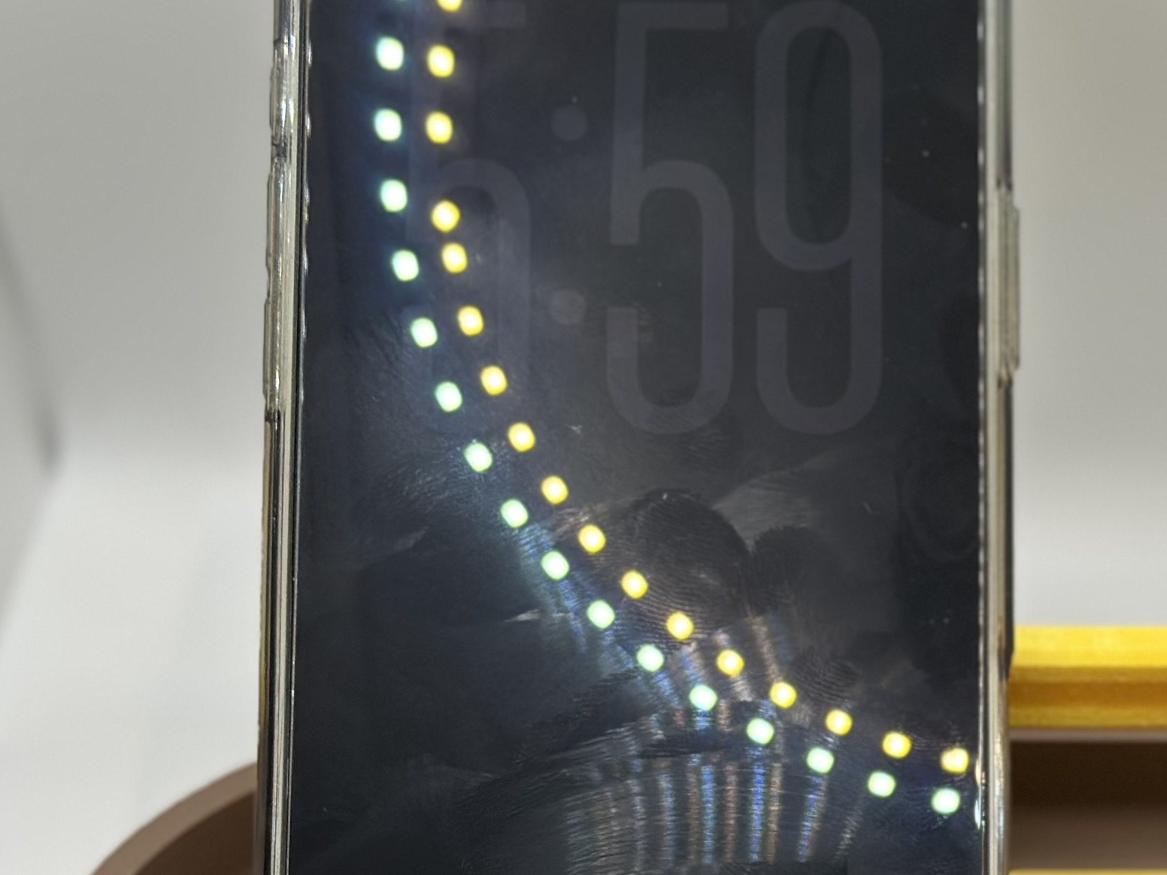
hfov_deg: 17.0
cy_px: 701
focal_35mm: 114
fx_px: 3843
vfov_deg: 12.9
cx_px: 1116
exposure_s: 1/694
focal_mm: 6.86
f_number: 1.78
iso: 80
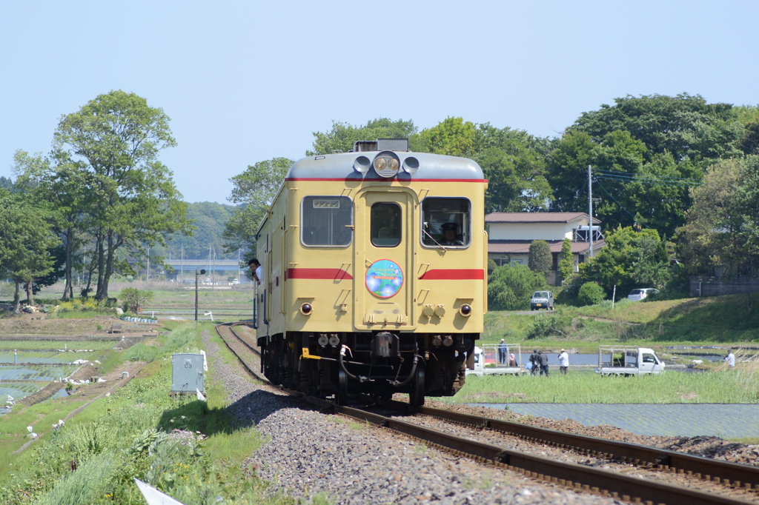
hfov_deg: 7.3
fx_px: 5964
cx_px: 380
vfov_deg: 4.9
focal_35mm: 283
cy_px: 252
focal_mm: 105
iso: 160
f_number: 5.6
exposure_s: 1/500
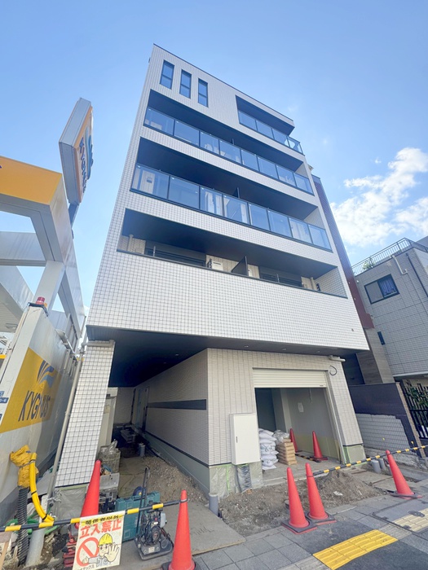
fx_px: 231
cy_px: 285
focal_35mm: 14
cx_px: 214
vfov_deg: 102.1
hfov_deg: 85.7
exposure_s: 1/569
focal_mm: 2.22
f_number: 2.2
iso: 40
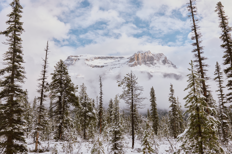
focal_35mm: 35
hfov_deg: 54.4
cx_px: 116
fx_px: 226
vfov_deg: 37.9
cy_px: 77
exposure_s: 1/800
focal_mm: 35
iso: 200
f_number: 5
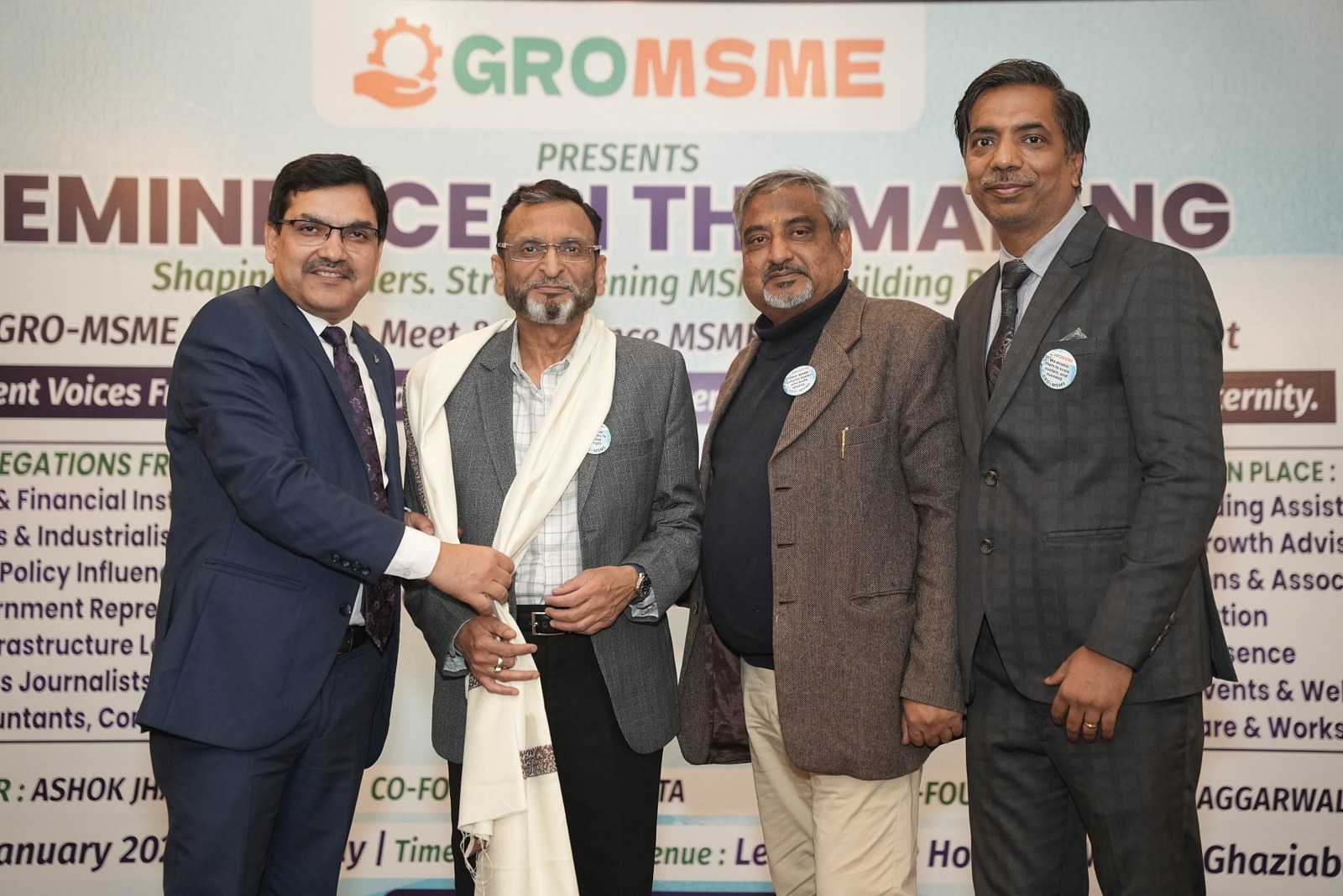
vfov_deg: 21.6
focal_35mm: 63
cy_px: 448
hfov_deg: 31.9
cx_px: 672
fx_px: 2347
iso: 2000
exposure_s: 1/160
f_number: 2.8
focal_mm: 62.9
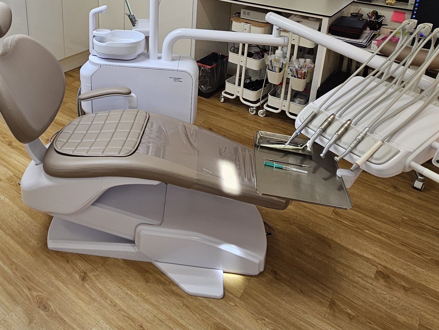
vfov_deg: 44.4
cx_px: 144
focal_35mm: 29
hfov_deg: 60.1
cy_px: 40
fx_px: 368
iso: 50
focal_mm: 2.2
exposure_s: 1/100
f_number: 2.2
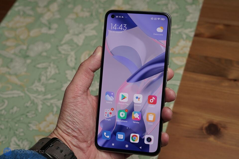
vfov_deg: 31.2
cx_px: 120
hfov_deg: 45.4
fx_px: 285
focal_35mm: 43
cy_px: 80
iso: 400
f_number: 7.1
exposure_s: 1/125
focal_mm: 43
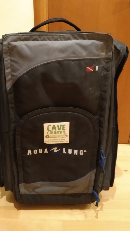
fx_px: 178
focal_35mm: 29
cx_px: 47
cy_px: 116
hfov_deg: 39.8
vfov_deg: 66.1
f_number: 2.2
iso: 1250
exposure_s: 1/14
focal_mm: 3.82
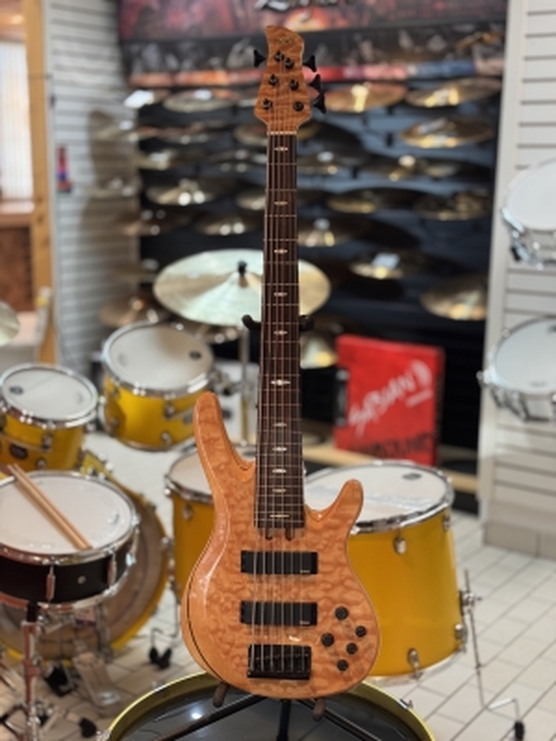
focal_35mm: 48
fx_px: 1028
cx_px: 278
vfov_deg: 39.7
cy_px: 370
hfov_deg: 30.3
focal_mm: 6.76
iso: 125
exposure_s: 1/60
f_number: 1.78
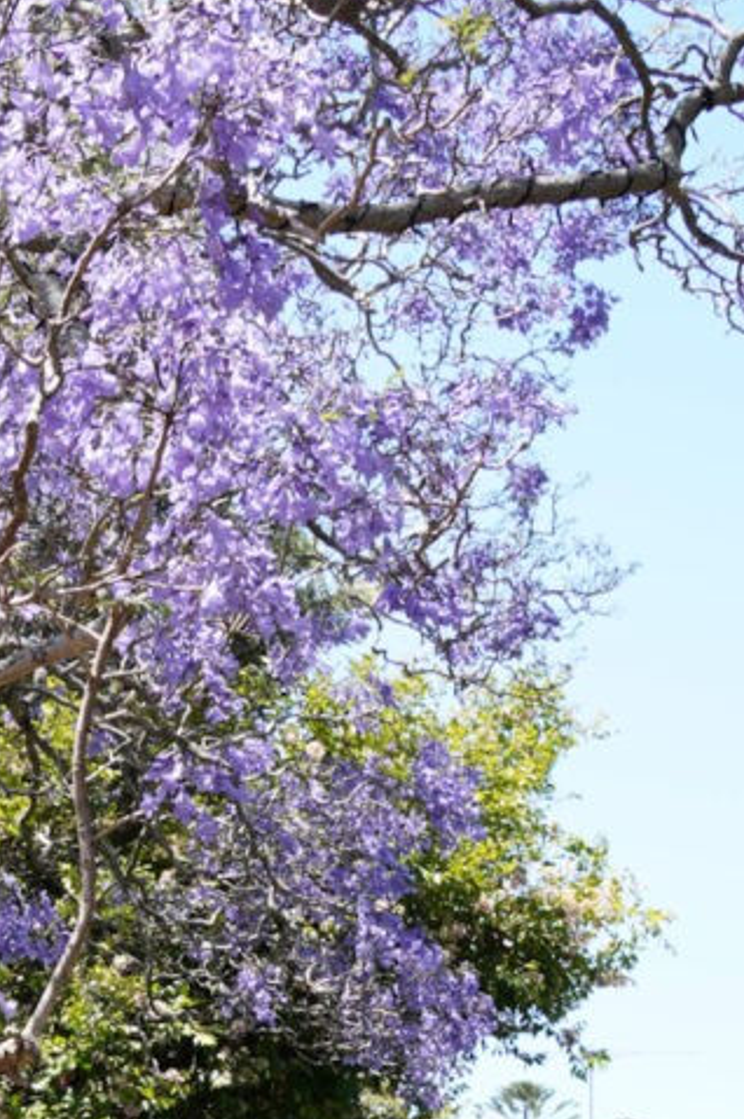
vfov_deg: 15.1
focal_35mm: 132
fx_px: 4098
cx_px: -285
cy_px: 1305
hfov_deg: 10.1
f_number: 8
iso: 100
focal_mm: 35
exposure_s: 1/80
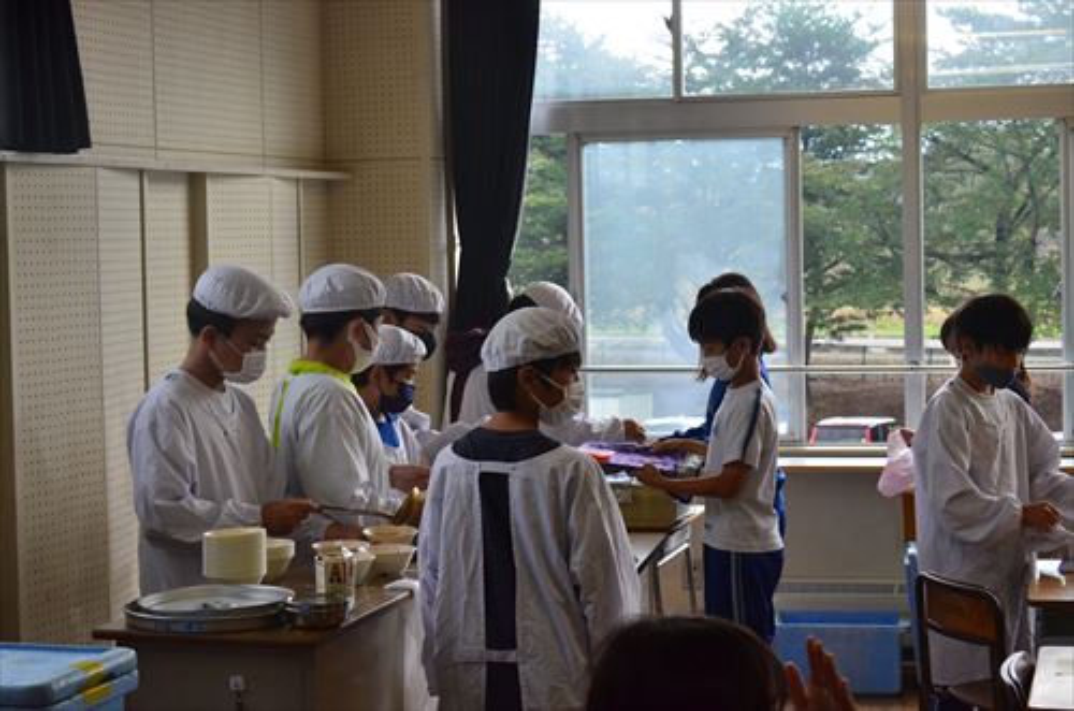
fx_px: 2143
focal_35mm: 72
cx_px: 537
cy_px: 356
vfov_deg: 18.8
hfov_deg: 28.1
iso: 2000
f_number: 8
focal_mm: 48
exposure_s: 1/250
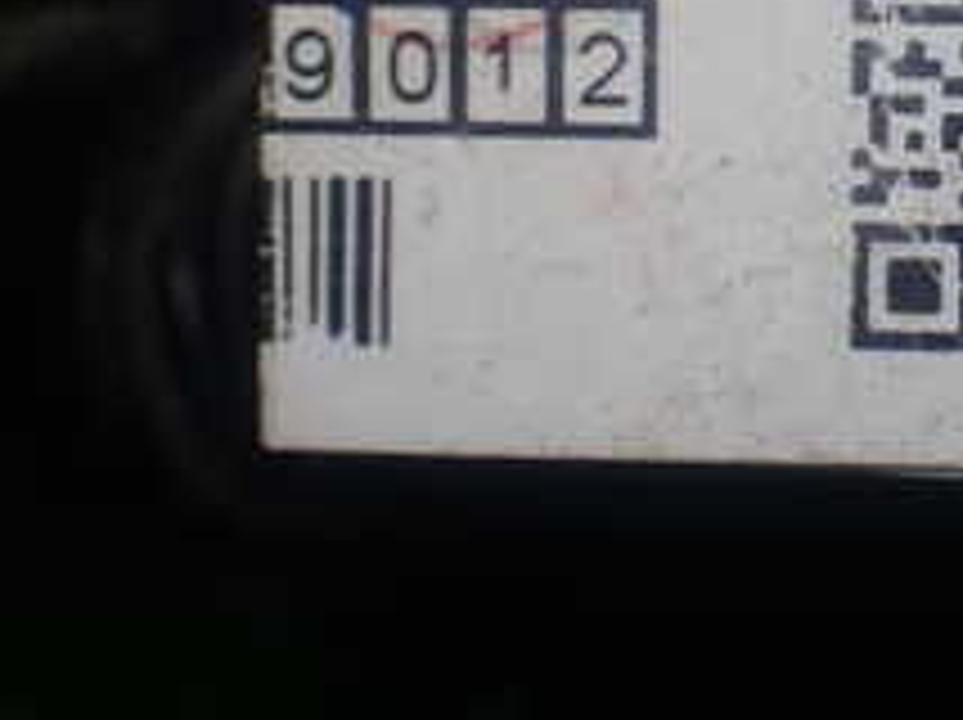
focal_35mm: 115
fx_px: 3196
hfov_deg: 16.5
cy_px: 76
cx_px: 1098
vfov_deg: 12.8
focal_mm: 7.31
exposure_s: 1/80
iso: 100
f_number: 2.8
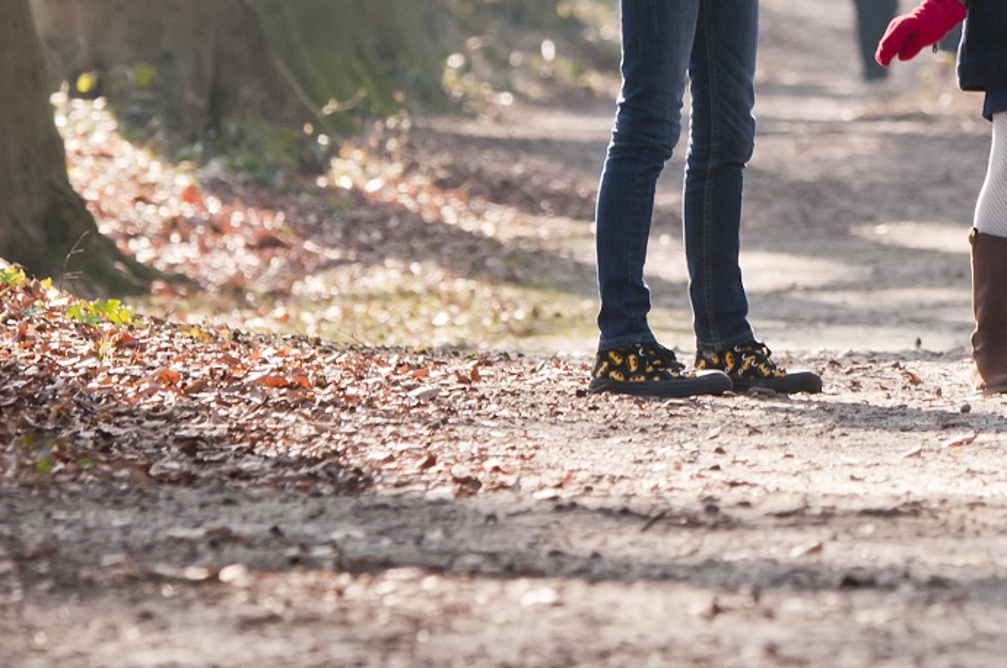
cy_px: -137
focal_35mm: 870
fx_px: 24301
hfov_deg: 2.4
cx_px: 1309
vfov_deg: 1.6
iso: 200
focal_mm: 200
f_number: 5.6
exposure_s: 1/125
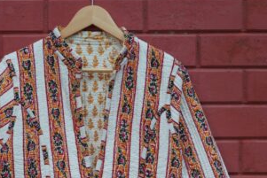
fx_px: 831
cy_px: 209
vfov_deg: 12.0
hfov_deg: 18.2
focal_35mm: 112
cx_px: 98
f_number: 8
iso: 500
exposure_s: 1/160
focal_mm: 50
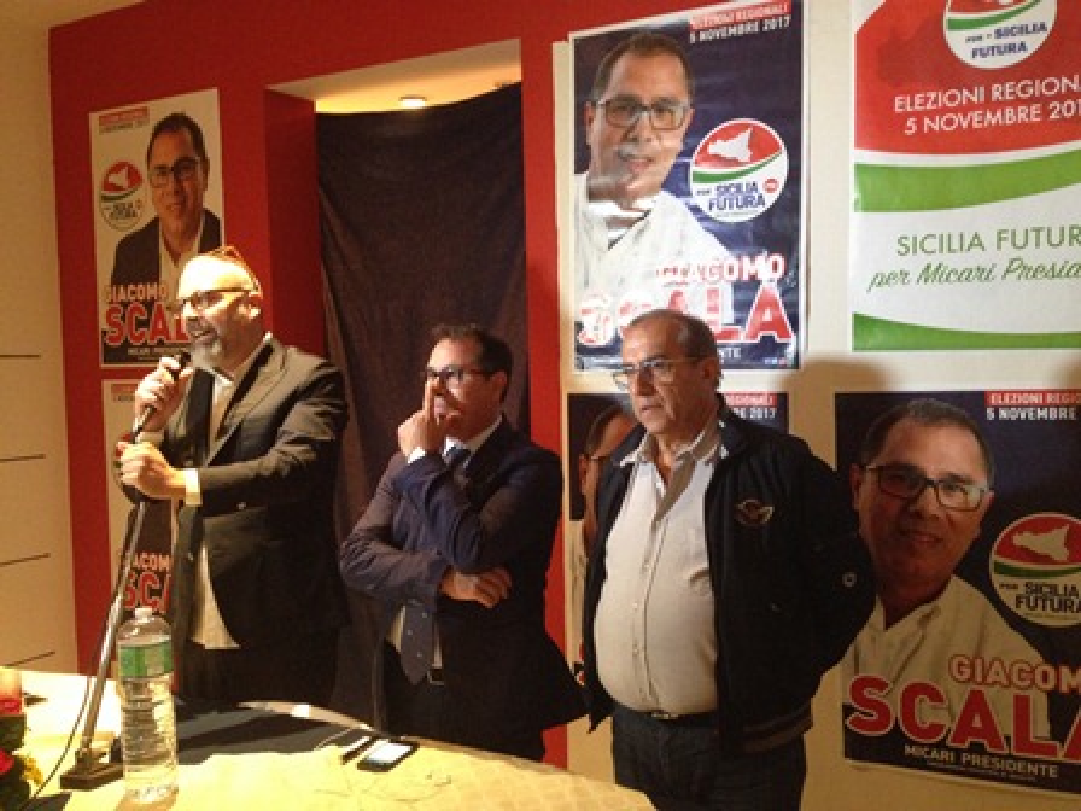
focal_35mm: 35
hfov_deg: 52.6
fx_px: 1093
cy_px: 406
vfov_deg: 40.7
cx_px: 540
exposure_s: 1/20
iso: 400
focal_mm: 4.28
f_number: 2.4
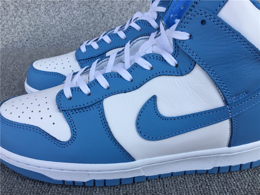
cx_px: 130
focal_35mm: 31
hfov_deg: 58.4
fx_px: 233
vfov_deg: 45.4
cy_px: 98
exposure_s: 1/416
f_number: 2.4
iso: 25
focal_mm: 3.3
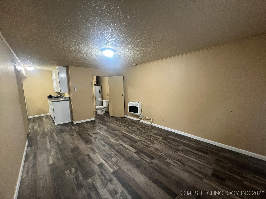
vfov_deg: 89.9
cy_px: 100
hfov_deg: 106.2
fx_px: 100
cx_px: 133
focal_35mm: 13
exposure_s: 1/60
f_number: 1.8
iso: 640
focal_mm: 1.57
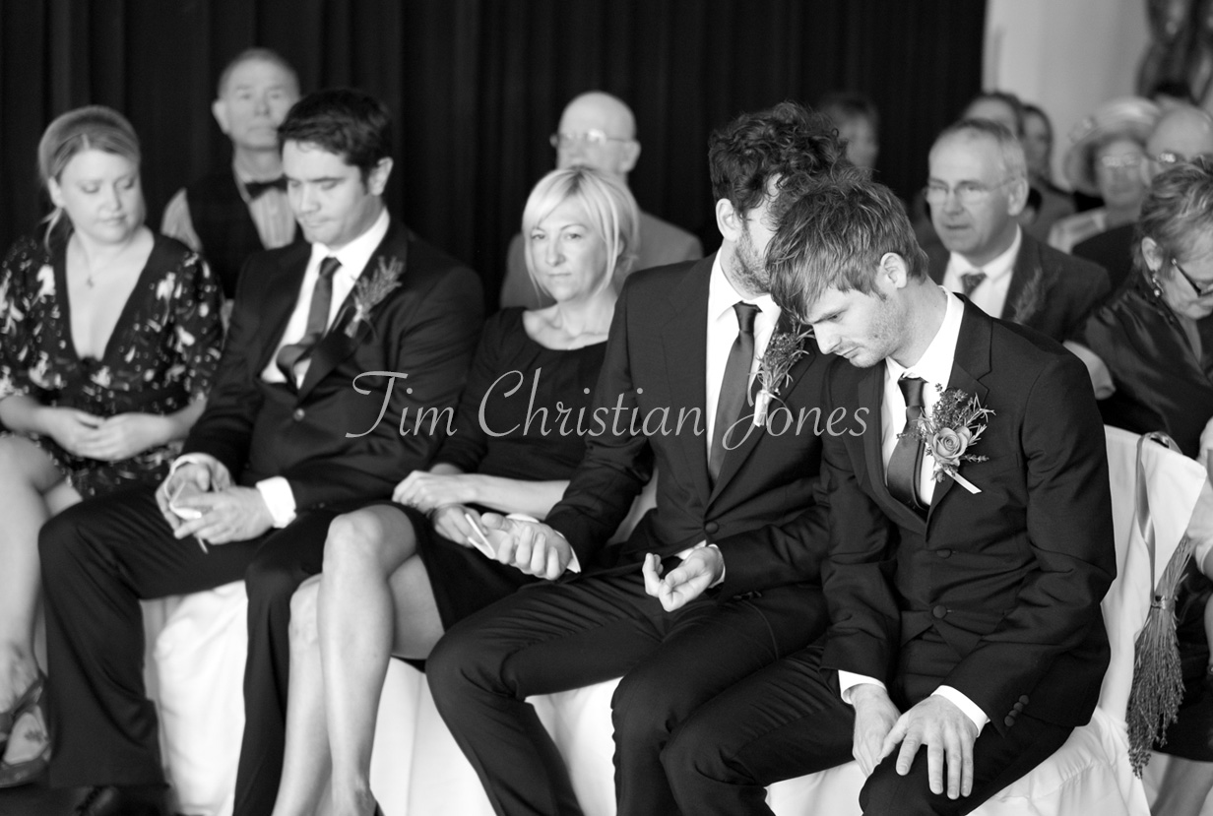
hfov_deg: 30.0
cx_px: 606
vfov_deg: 20.4
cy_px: 408
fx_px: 2264
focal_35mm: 67
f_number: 2
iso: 320
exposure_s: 1/180
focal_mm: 50
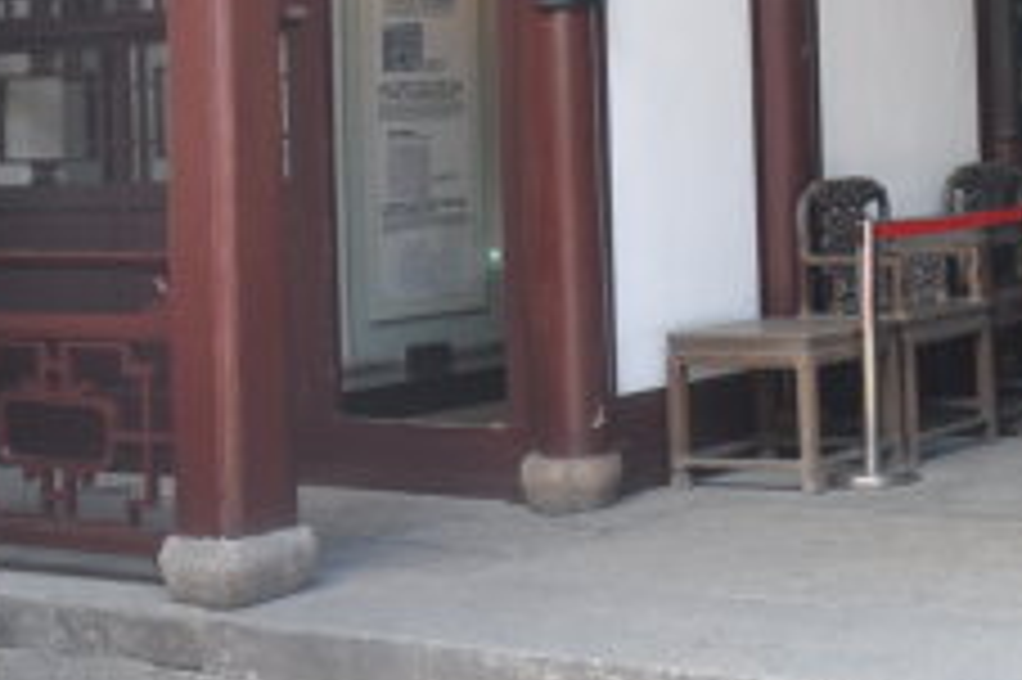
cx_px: 1202
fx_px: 2326
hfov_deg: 22.9
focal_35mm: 82
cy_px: -162
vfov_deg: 15.9
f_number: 3.5
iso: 200
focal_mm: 18
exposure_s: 1/40
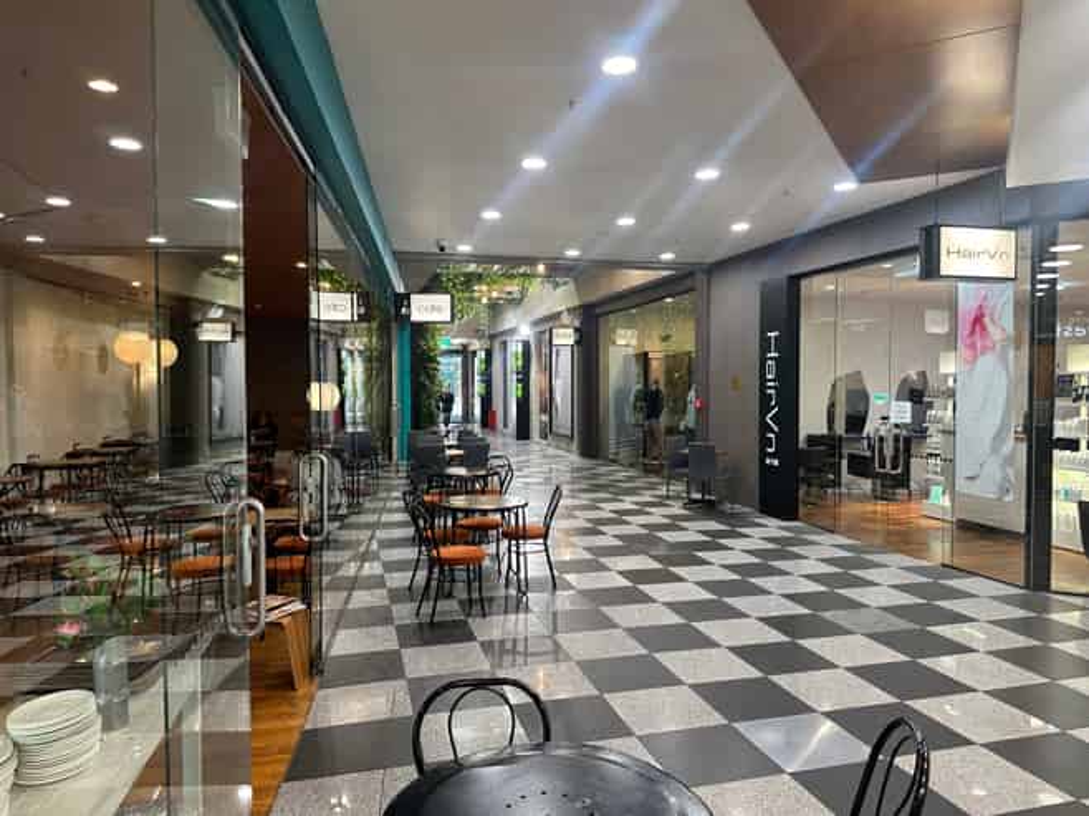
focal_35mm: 24
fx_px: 755
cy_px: 408
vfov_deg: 56.8
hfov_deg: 71.6
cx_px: 544
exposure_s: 1/100
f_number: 1.78
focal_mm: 6.86
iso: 200
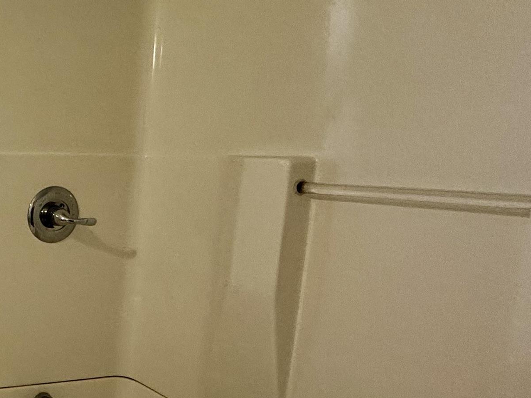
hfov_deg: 35.7
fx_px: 552
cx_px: -151
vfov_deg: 39.6
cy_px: 218
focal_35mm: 36
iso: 200
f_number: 2.2
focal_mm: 2.22
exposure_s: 1/120
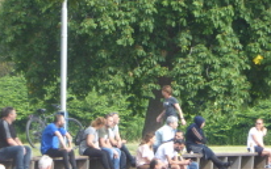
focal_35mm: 615
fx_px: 4545
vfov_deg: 2.1
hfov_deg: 3.4
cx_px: 157
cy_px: 115
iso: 100
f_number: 5.6
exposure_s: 1/80
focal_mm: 47.5
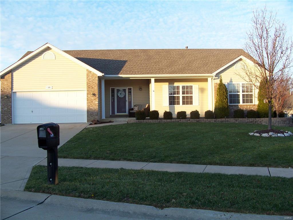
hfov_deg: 52.6
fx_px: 296
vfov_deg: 40.7
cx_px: 146
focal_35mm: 35
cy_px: 110
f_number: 2.8
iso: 80
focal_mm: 6
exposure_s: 1/250
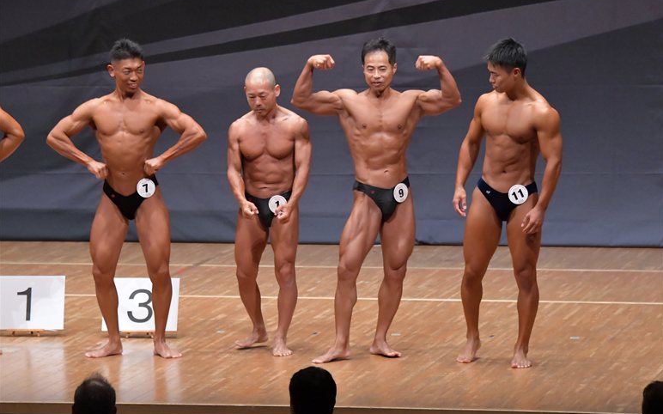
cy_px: 214
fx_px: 4010
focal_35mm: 222
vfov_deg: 5.9
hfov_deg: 9.5
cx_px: 332
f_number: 5.6
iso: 8000
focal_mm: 145
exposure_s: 1/400
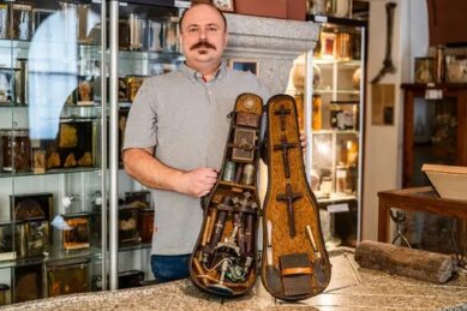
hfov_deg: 36.9
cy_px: 149
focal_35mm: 54
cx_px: 220
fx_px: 700
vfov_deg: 25.0
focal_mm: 50
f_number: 1.6
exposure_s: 1/160
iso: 640
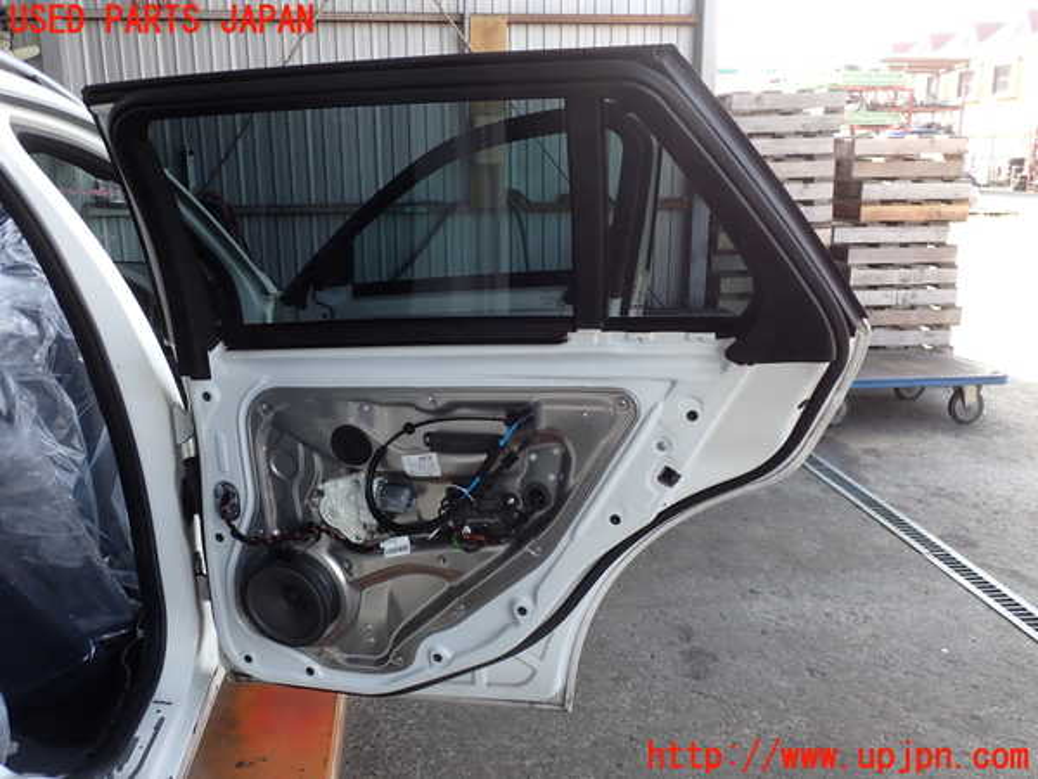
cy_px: 390
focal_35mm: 30
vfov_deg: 46.8
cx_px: 519
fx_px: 900
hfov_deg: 60.0
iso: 100
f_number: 3.2
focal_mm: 5.4
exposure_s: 1/100
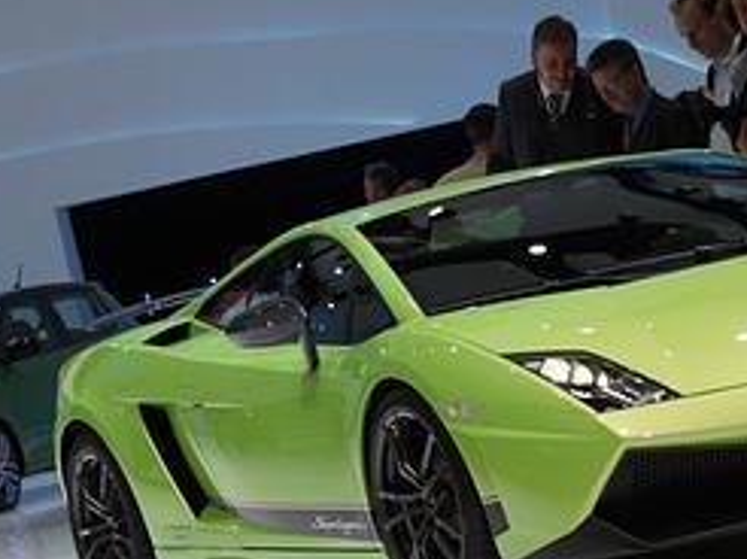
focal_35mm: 159
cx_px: 565
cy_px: 358
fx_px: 3428
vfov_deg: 9.3
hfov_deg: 12.4
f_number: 5.6
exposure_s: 1/500
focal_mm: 60
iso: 800
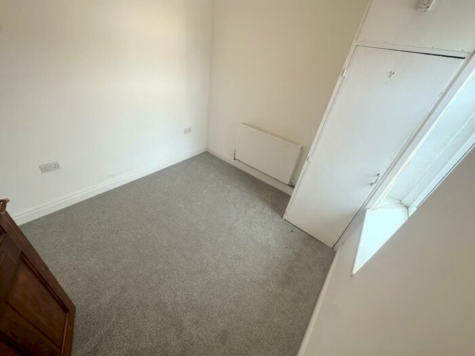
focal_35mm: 14
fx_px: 192
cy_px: 178
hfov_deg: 102.1
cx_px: 238
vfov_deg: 85.7
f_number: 2.2
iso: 80
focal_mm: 2.22
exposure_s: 1/99
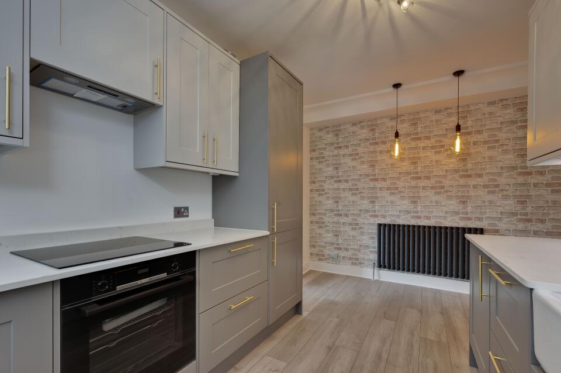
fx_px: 249
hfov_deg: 96.8
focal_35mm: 16
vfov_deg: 73.6
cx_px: 271
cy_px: 193
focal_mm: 15
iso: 200
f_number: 9
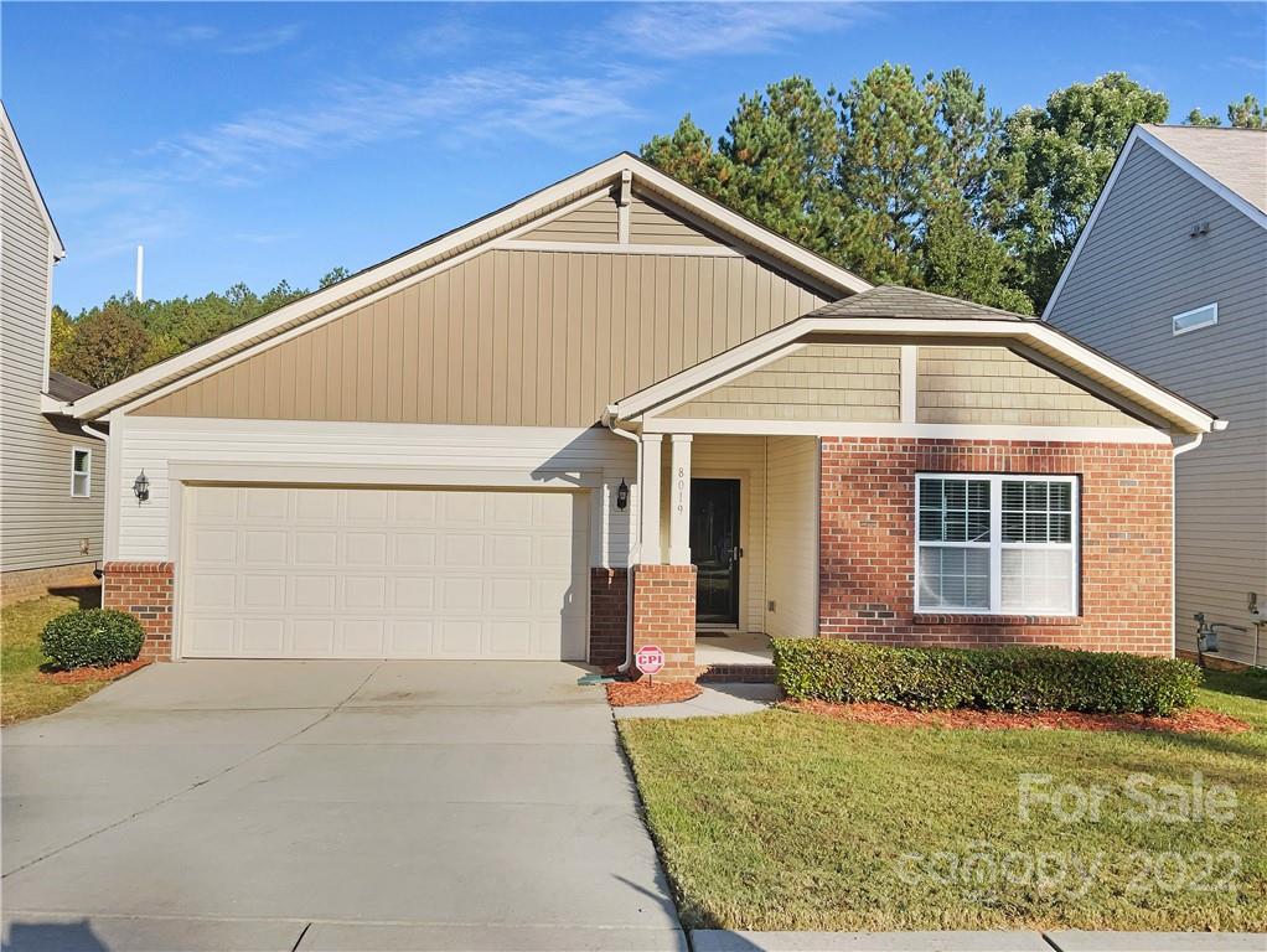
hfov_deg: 61.6
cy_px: 476
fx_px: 1062
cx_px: 634
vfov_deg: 48.3
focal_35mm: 29
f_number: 1.8
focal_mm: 3
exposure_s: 1/3125
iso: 20
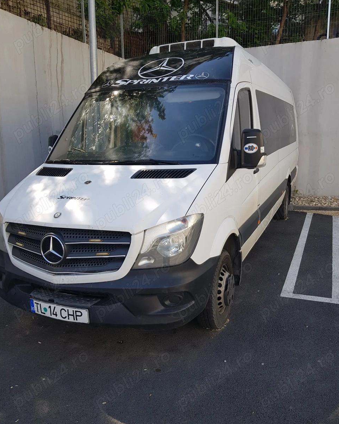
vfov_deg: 62.2
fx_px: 351
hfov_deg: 51.5
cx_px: 173
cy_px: 220
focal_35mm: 28
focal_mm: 4.2
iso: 40
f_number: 1.7
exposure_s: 1/833
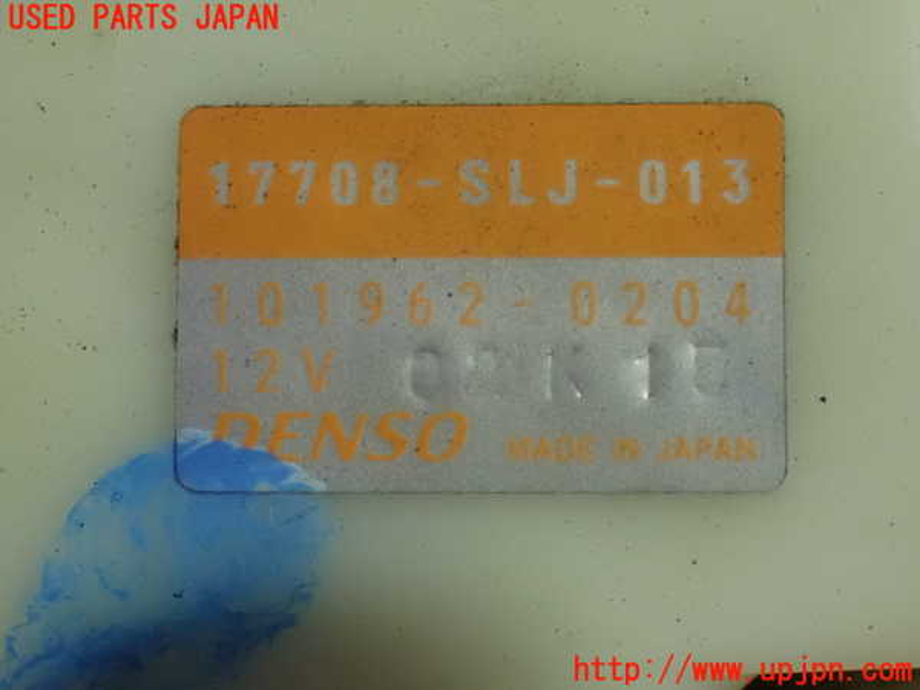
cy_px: 345
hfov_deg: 25.3
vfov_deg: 19.1
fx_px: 2046
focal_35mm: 77
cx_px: 460
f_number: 4.1
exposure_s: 1/50
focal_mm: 13.65
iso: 1600
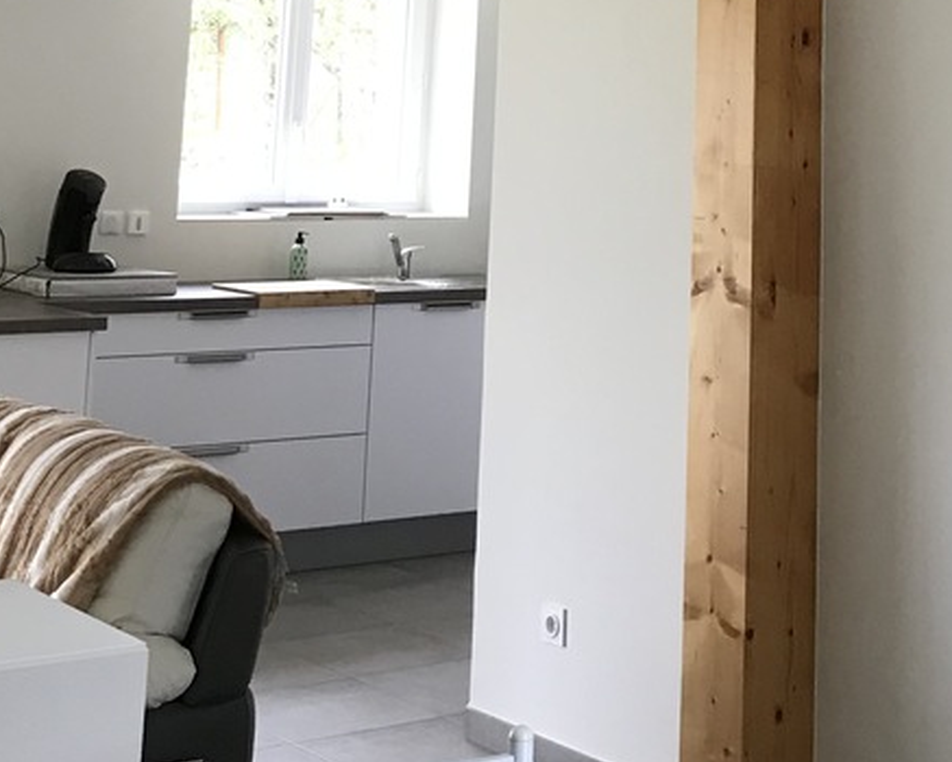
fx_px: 2114
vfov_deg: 19.0
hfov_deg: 25.3
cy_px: -224
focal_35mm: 75
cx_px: 603
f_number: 1.8
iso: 40
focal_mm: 3.99
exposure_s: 1/25
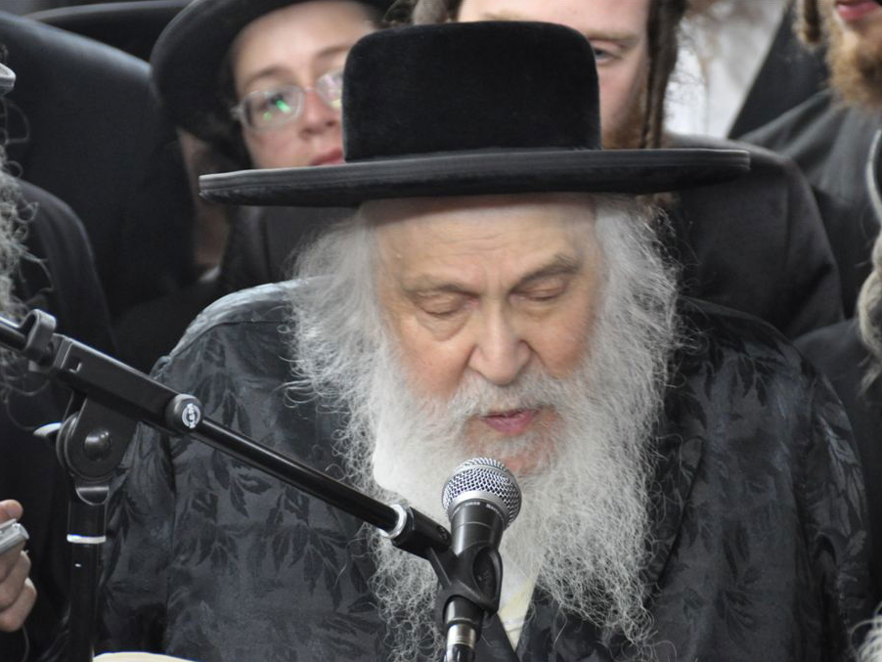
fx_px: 7085
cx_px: 463
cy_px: 331
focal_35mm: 278
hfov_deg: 7.1
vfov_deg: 5.3
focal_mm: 170
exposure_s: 1/10
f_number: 5.6
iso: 1600
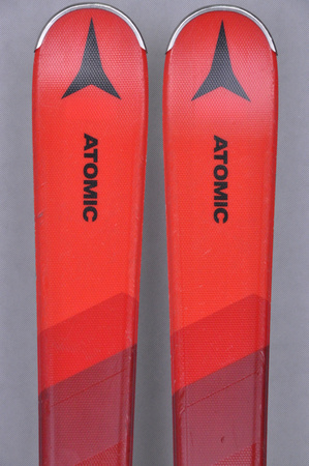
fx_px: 2032
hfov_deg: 8.7
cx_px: 154
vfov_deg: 13.1
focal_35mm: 158
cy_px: 233
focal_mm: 105
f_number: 9.5
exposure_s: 1/125
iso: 3200
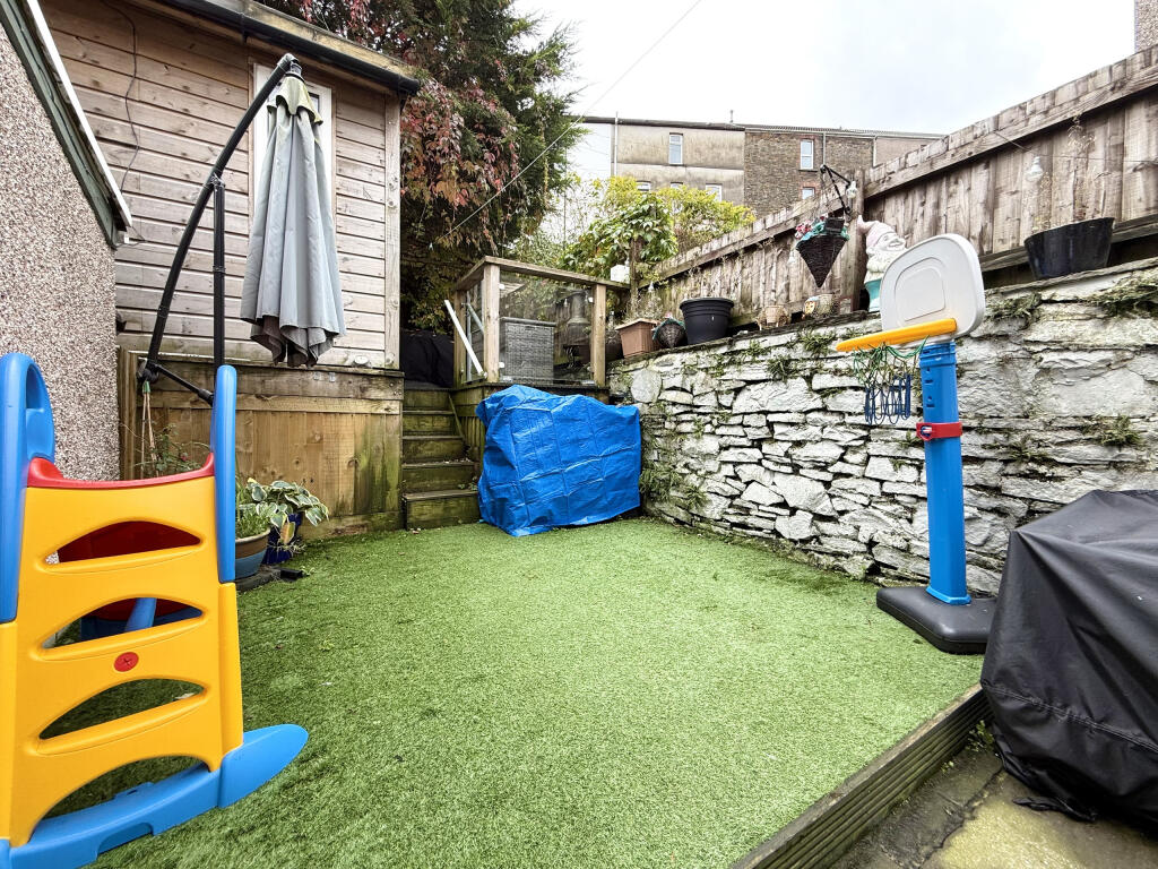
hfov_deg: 102.1
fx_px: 468
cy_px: 434
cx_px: 579
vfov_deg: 85.7
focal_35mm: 14
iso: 64
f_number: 2.2
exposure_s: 1/99
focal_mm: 2.22
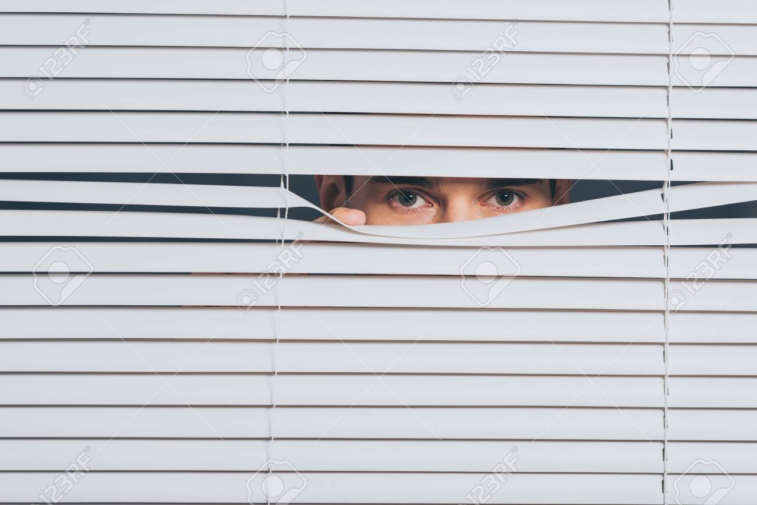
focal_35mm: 165
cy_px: 252
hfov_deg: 12.5
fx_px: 3470
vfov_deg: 8.3
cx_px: 378
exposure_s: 1/200
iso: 100
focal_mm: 165
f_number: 5
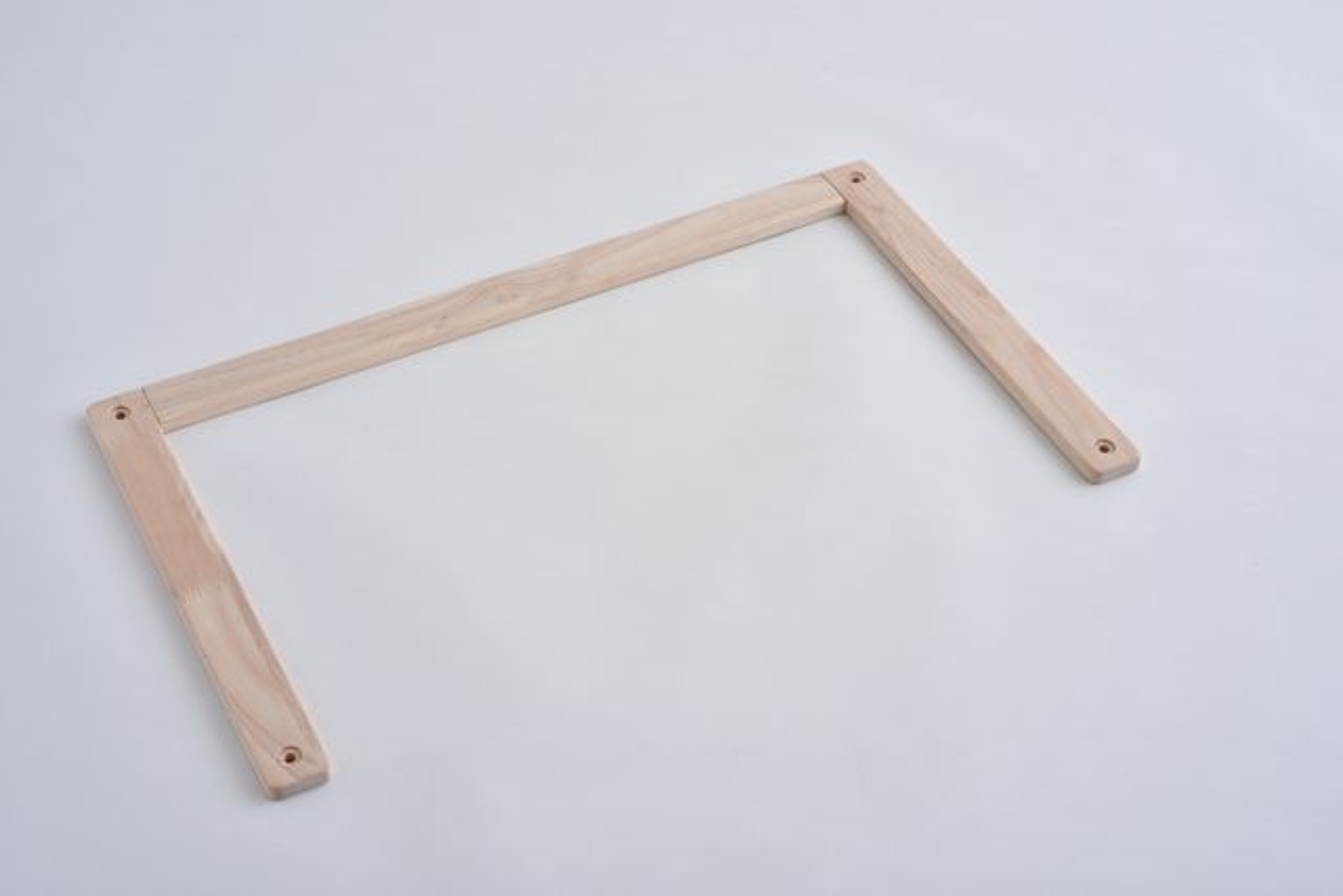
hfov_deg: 33.4
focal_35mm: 60
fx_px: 2239
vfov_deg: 22.6
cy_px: 448
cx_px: 672
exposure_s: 1/125
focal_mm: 60
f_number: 16
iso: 200
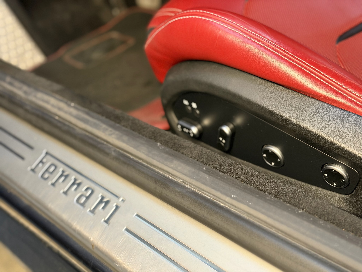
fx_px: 502
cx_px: 181
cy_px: 136
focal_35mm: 48
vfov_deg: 30.3
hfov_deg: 39.7
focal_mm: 6.76
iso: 500
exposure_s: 1/33
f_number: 1.78
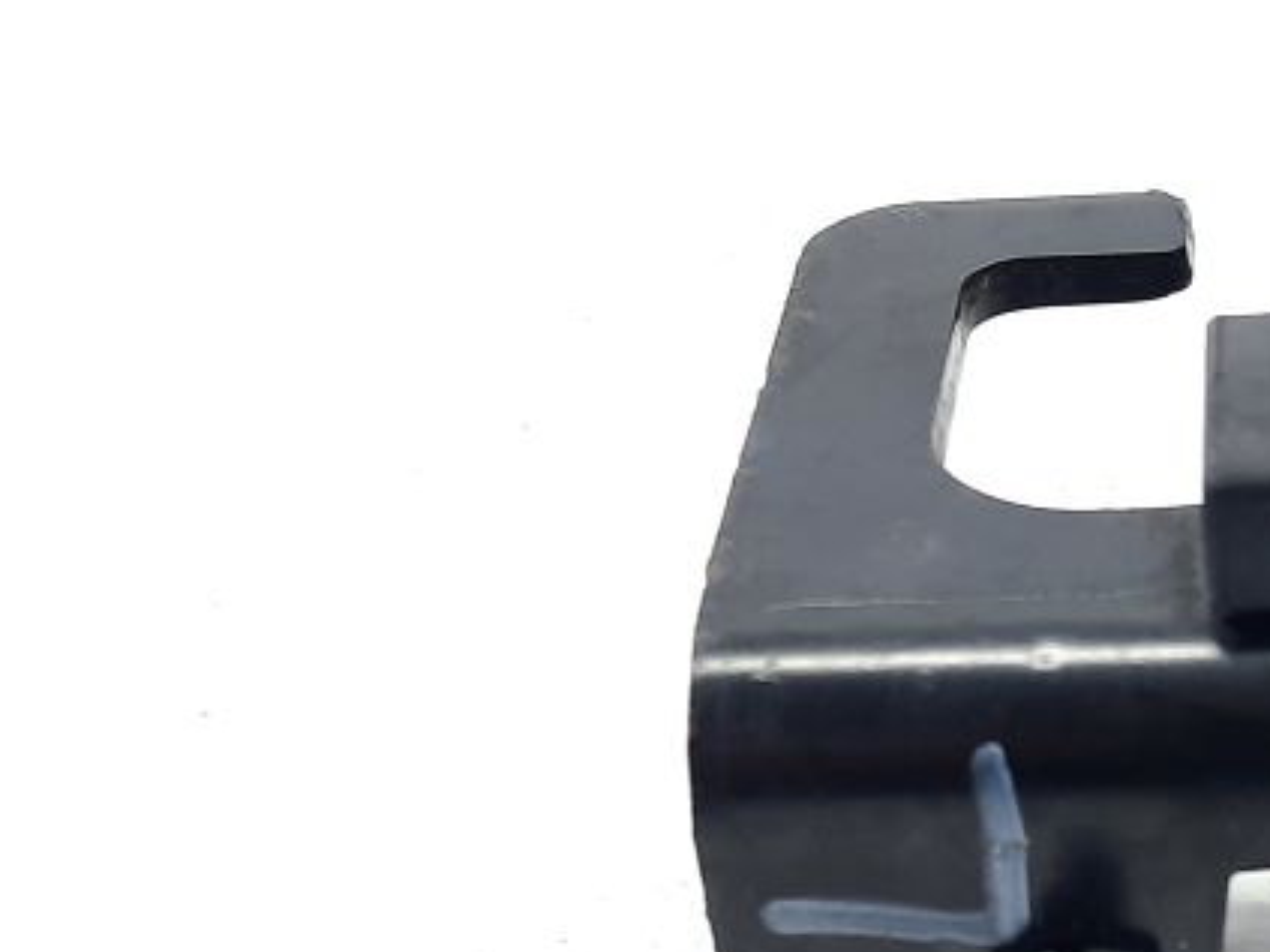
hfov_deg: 26.1
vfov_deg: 20.4
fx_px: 2604
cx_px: 1240
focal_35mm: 71
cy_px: 811
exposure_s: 1/50
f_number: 2
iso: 125
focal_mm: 4.6
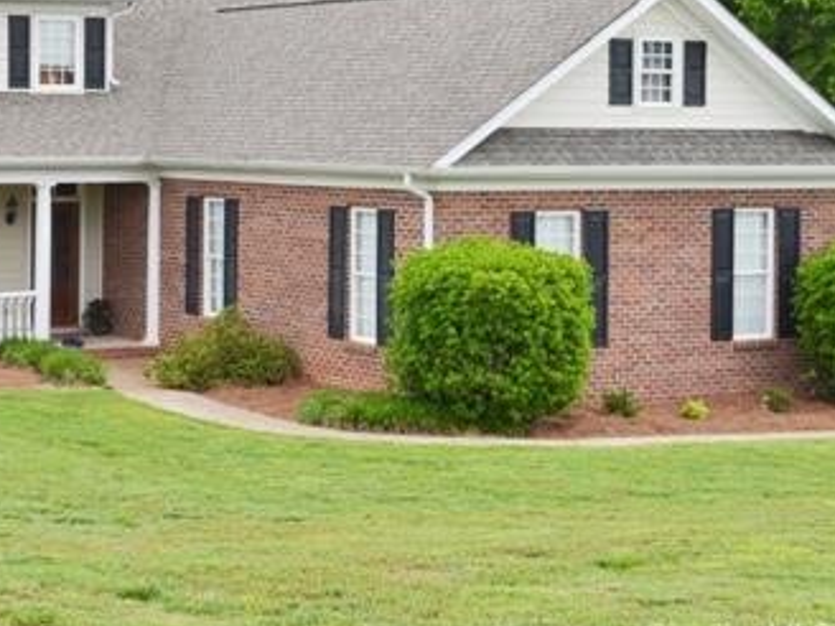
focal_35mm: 90
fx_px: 2171
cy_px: 118
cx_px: 122
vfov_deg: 16.3
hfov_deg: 21.4
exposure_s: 1/200
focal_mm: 32
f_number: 7.1
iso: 100
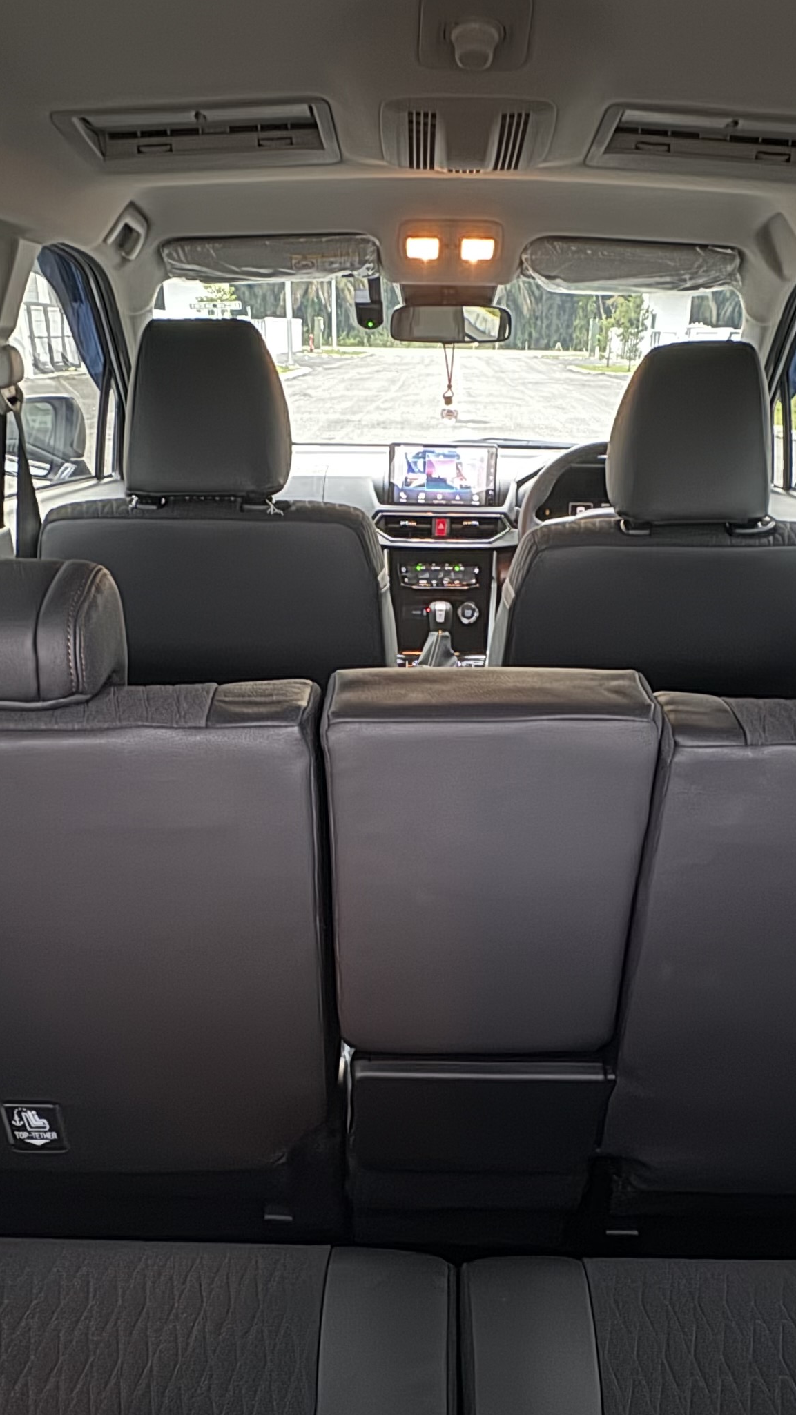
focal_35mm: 30
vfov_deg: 62.9
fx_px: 1126
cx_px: 416
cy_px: 927
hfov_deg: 38.9
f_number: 2.2
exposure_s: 1/19
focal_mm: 2.22
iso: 800
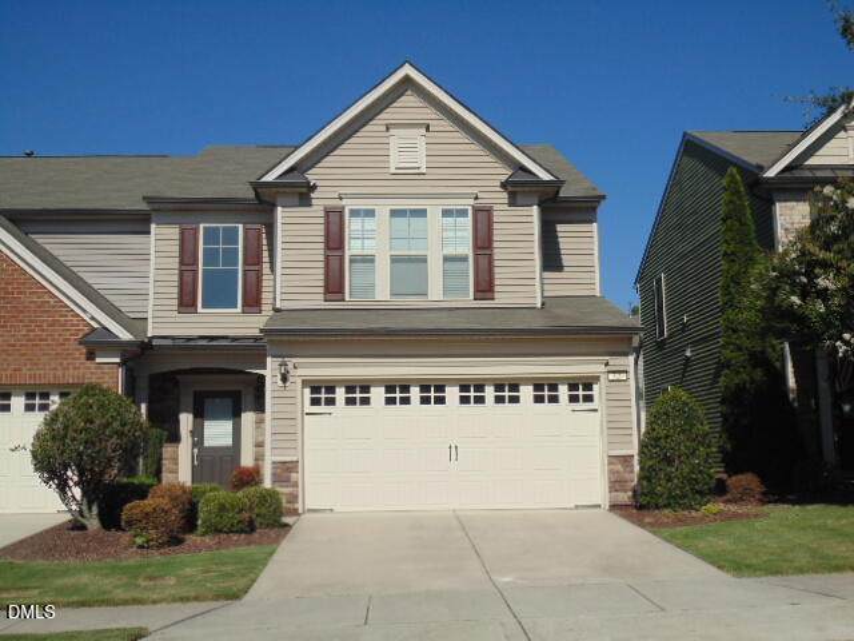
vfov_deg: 35.1
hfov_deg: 45.8
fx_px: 1011
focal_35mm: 41
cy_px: 320
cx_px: 427
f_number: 11.3
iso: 80
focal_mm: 7.4
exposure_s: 1/200
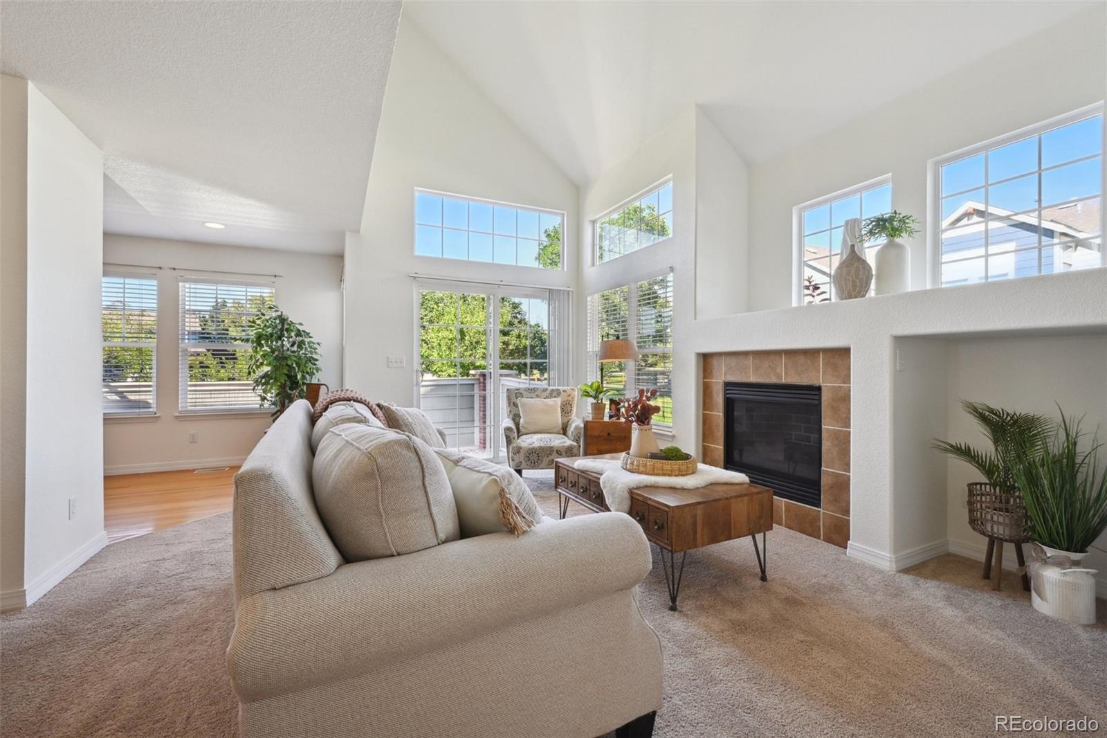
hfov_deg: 104.3
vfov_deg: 81.2
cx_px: 554
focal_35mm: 14
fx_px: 430
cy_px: 369
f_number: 11
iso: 400
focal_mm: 14
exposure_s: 1/40
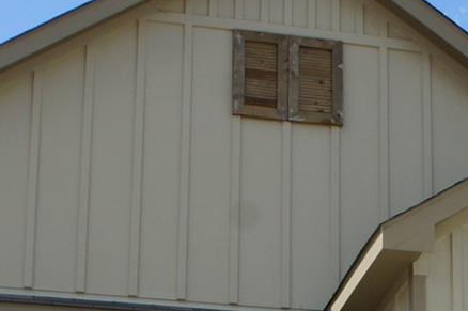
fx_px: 1731
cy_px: 558
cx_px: 359
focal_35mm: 133
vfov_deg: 9.7
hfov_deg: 15.3
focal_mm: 19
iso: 200
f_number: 11
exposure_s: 1/250
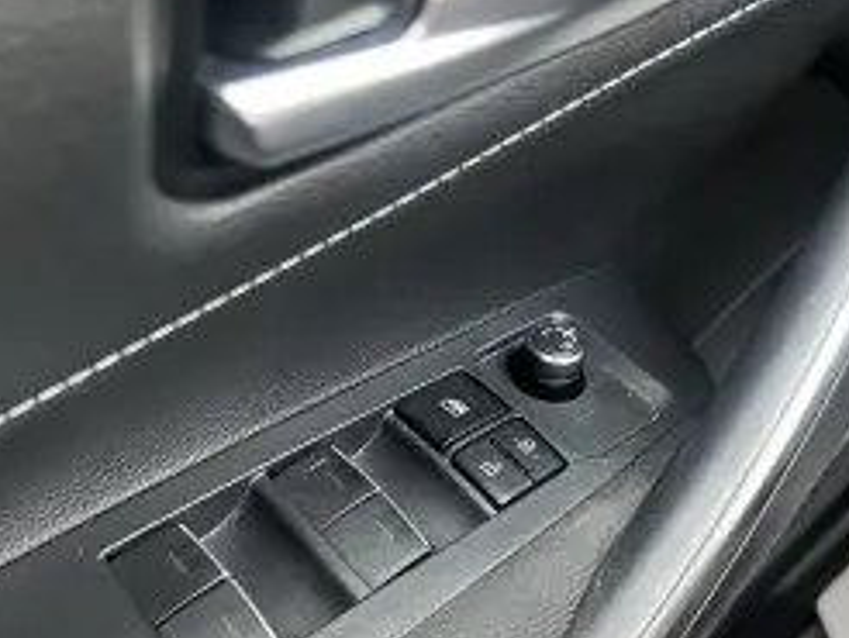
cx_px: 387
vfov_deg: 37.4
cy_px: 421
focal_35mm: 38
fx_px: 933
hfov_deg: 48.9
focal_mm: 5.7
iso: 500
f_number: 1.5
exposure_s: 1/60
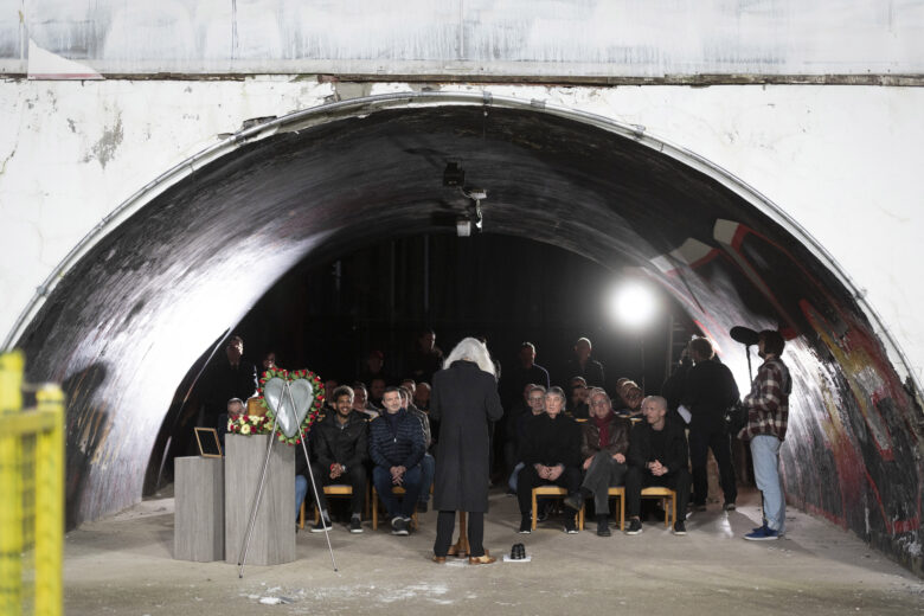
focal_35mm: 70
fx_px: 1797
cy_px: 308
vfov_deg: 19.5
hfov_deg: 28.8
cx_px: 462
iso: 2500
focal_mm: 70
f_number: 2.8
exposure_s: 1/400
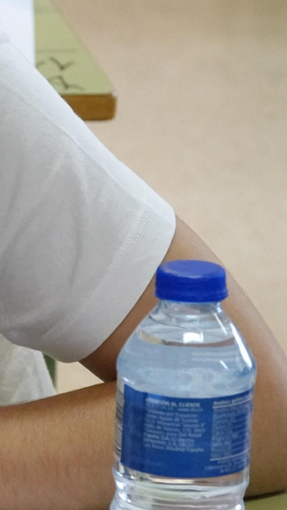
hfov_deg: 3.4
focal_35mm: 355
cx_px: -334
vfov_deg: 6.1
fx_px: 4801
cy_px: 287
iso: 2000
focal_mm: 44.93
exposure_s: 1/160
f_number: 4
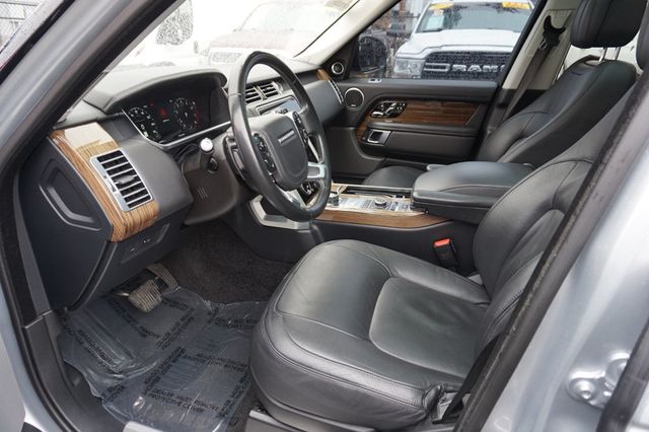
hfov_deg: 73.8
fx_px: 432
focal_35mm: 24
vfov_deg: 53.1
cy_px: 216
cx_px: 324
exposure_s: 1/60
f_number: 4
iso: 250
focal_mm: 16
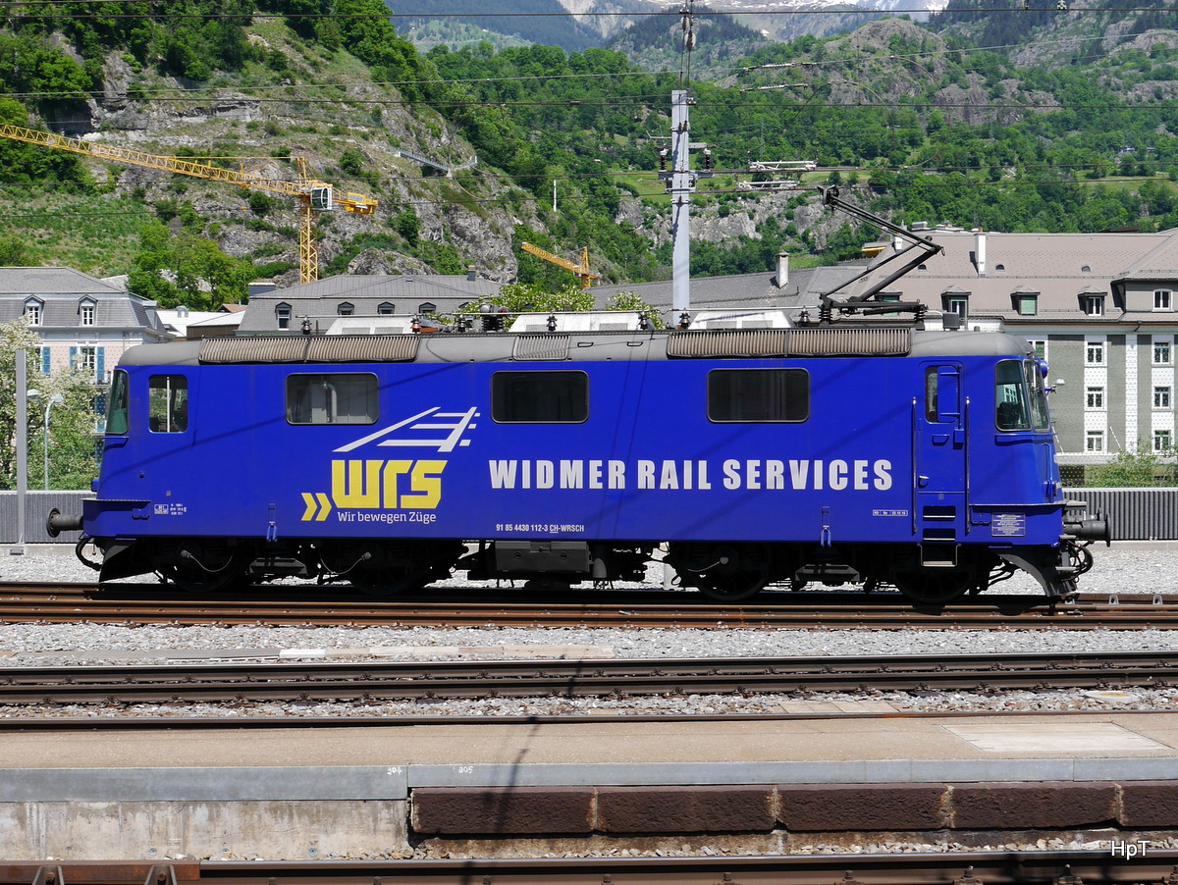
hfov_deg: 48.9
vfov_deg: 37.8
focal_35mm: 38
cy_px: 442
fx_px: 1294
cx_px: 589
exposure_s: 1/320
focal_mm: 19
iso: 160
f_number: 8
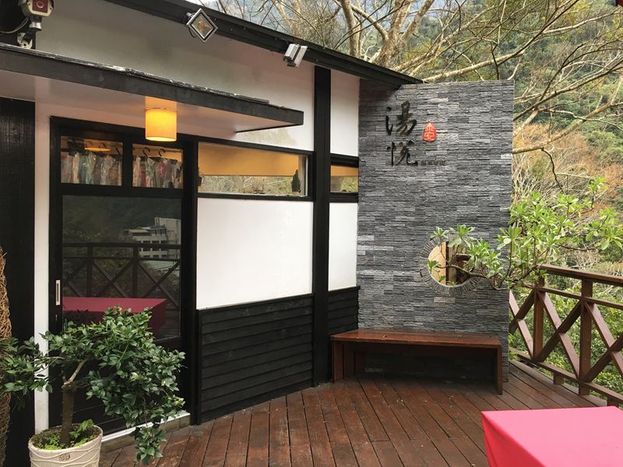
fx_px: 522
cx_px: 312
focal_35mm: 29
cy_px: 234
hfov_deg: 61.7
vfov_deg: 48.2
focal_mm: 4.15
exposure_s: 1/40
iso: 25
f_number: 2.2
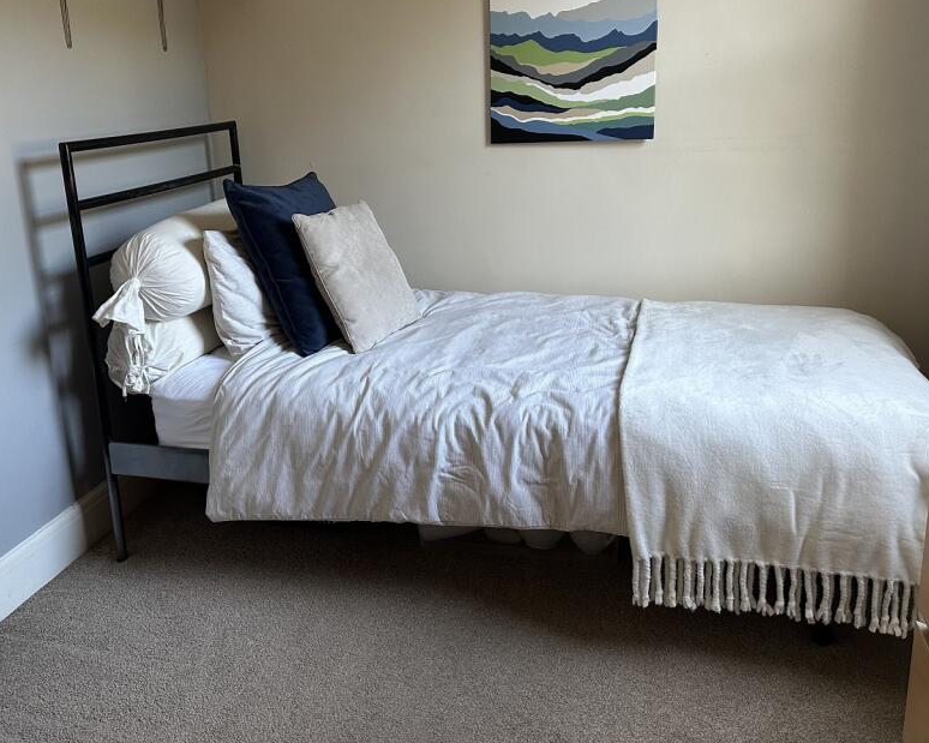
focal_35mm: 31
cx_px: 377
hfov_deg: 56.8
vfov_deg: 46.8
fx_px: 852
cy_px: 290
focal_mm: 6.86
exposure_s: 1/92
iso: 250
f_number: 1.78
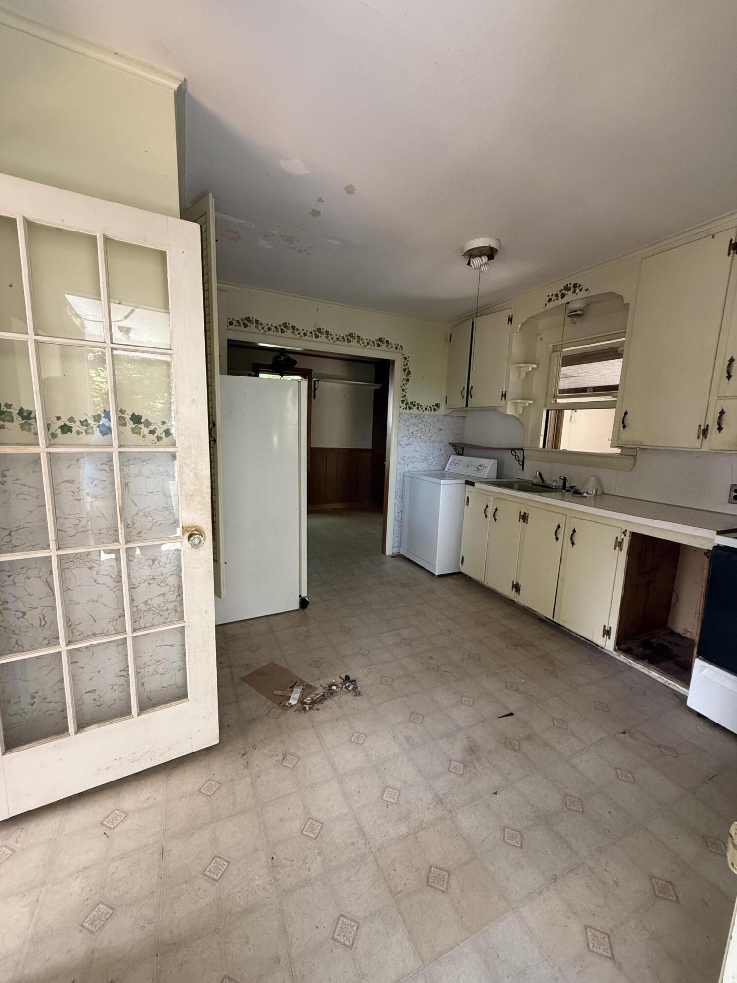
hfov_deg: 85.7
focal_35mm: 14
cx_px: 368
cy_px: 492
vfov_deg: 102.1
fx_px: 397
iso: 320
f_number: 2.2
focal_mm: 2.22
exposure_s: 1/95
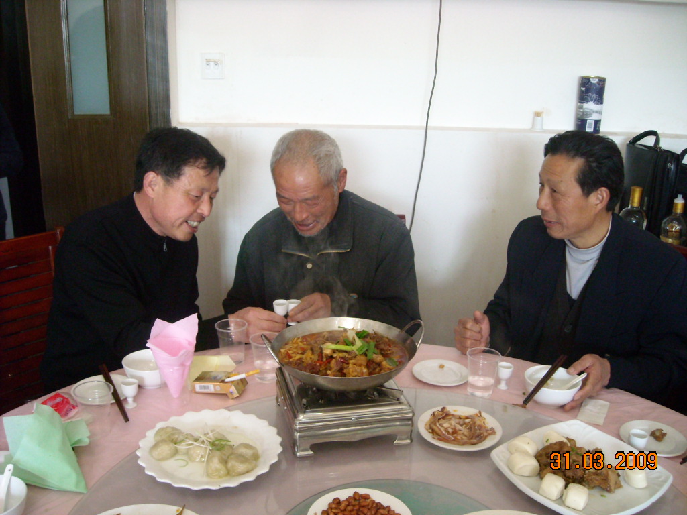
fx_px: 695
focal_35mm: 35
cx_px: 344
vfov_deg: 40.7
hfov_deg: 52.6
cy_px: 258
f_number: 2.8
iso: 400
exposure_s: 1/38
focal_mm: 5.7
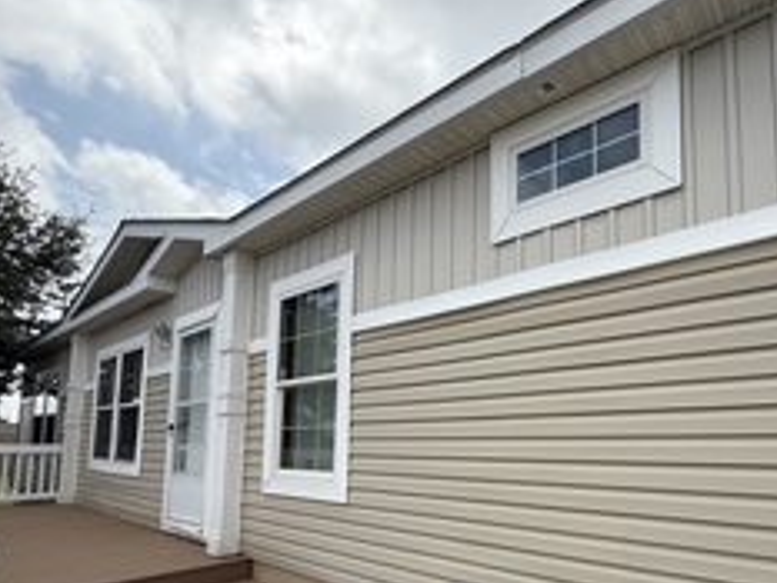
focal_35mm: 21
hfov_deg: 76.5
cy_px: 408
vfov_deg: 61.3
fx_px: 472
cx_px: 517
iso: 50
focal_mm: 2.22
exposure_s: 1/1745
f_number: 2.2
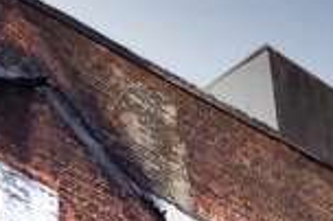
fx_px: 1515
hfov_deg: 12.5
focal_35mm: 164
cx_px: 110
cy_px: 293
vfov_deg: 8.2
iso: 32
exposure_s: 1/540
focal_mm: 4.12
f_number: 2.2
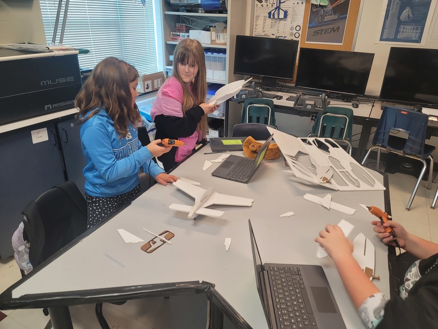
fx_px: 316
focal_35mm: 25
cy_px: 164
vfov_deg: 54.9
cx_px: 219
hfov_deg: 69.4
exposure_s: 1/60
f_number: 1.8
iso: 160
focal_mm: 7
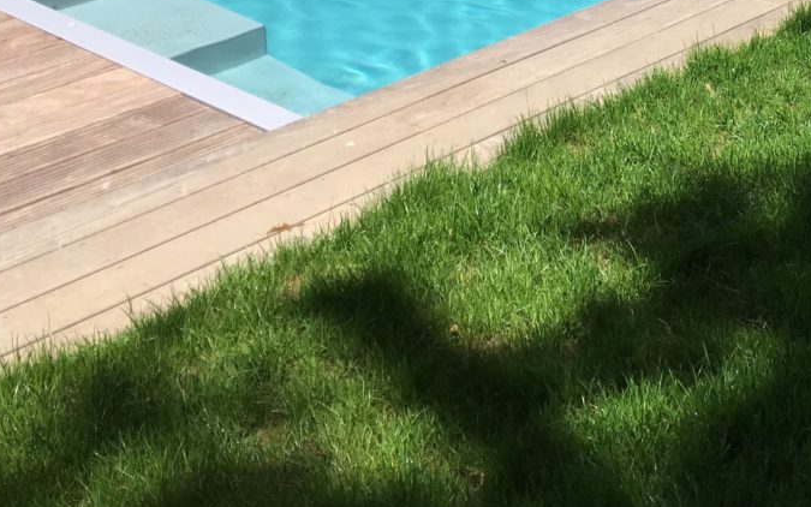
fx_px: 1547
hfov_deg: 27.9
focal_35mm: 70
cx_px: 776
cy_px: -172
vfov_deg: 17.4
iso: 25
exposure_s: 1/1637
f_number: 2.2
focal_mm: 4.15
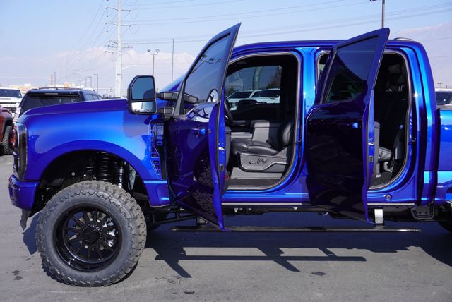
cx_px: 226
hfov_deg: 44.9
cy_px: 151
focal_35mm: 44
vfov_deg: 30.9
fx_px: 547
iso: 100
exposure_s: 1/125
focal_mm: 29
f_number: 9
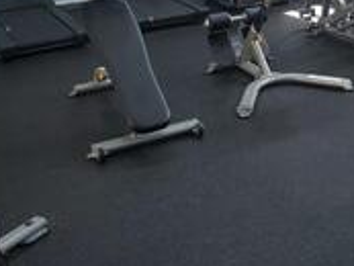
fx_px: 614
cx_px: 317
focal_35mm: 60
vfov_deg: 23.3
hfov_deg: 30.8
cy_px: -6
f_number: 2.4
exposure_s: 1/24
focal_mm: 4.3
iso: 125
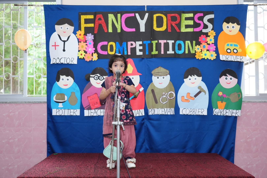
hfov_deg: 43.6
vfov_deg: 29.9
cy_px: 89
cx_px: 134
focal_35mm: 45
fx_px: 334
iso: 1000
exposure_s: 1/160
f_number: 4
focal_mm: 45
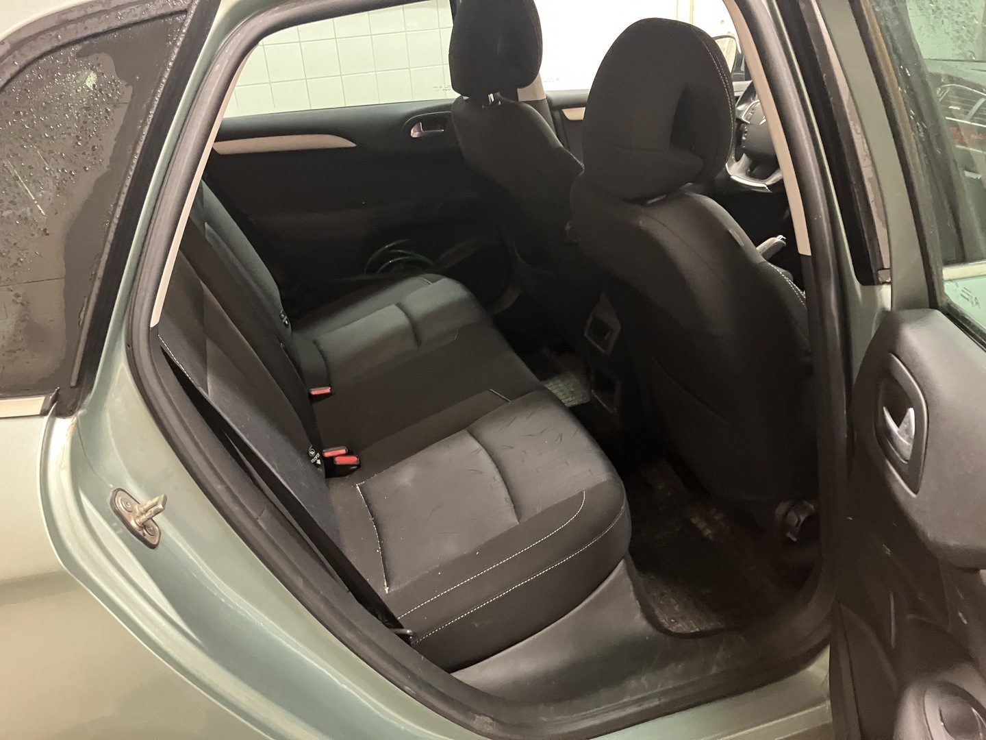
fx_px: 798
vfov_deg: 49.7
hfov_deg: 63.4
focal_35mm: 28
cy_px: 370
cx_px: 493
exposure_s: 1/20
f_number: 1.8
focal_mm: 3.99
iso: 640
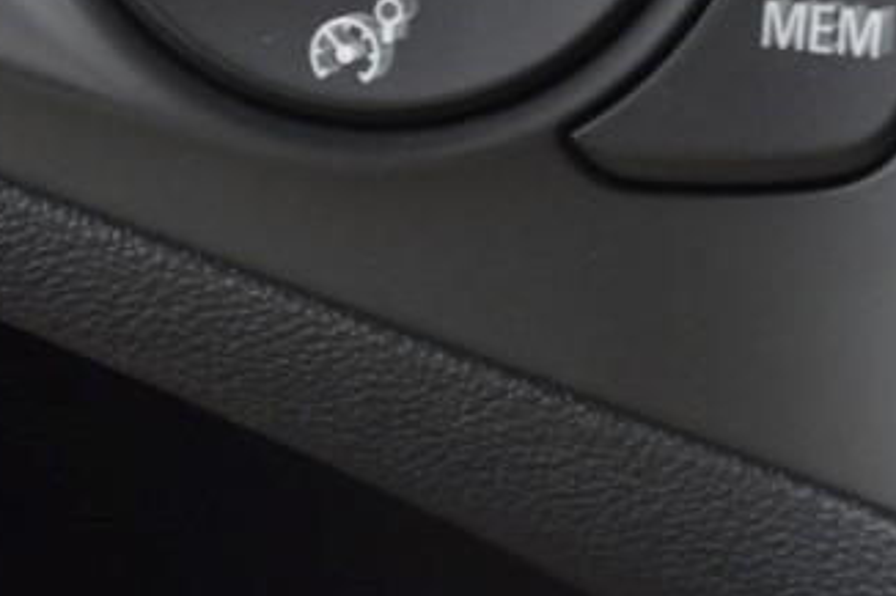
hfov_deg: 6.7
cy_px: -199
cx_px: 355
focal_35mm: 307
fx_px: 7626
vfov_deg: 4.5
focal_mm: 65
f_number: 5.3
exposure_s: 1/60
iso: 1000
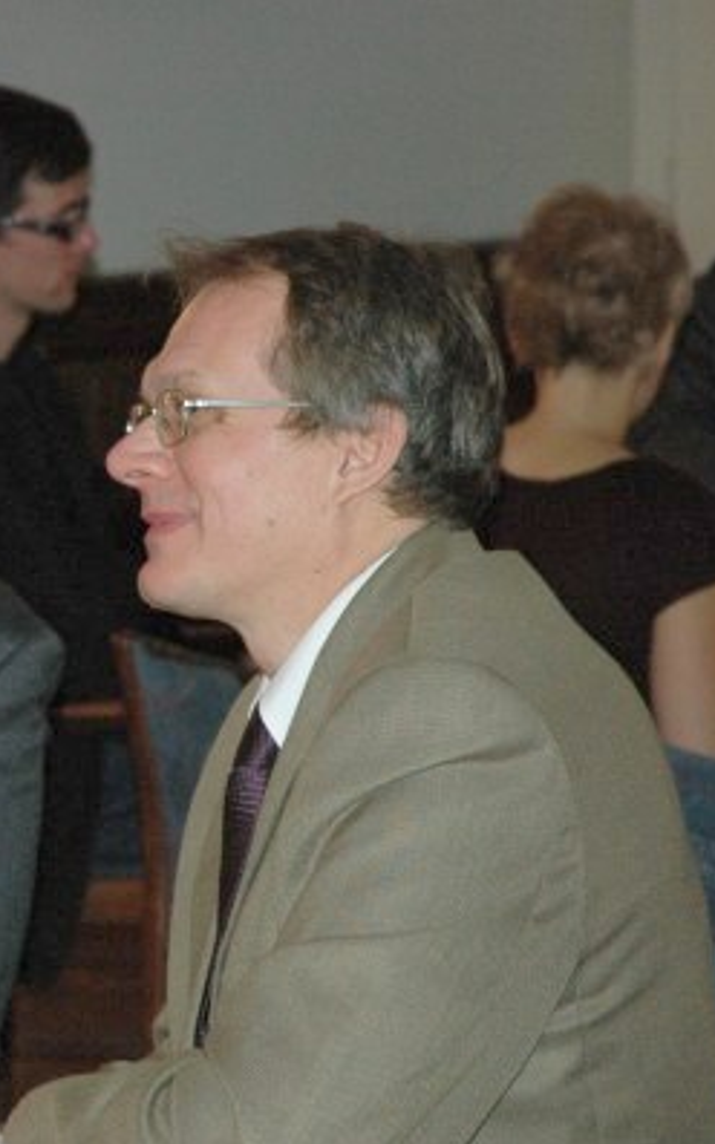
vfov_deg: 12.9
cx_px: -43
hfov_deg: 8.0
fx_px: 5053
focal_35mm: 162
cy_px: 573
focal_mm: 70
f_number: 5
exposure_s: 1/60
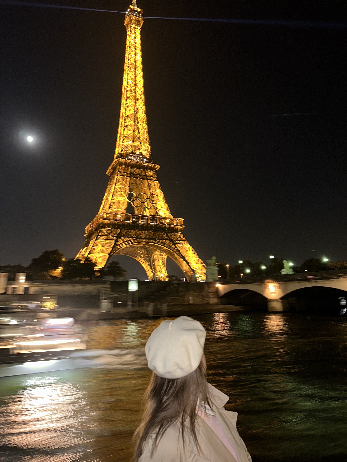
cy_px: 231
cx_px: 174
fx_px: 321
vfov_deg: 71.6
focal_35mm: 24
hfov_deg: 56.8
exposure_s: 1/4
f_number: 1.78
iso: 50
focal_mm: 6.86
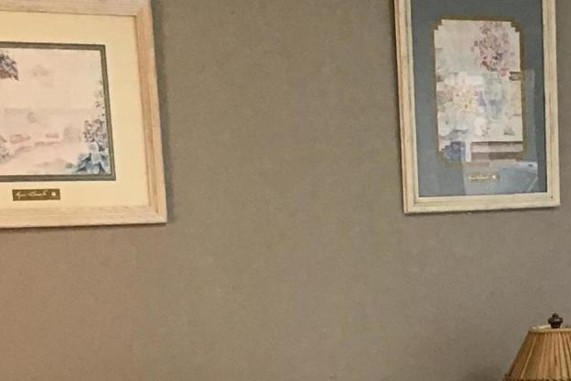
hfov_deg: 19.2
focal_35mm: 104
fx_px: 1649
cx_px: 556
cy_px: 554
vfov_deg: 12.6
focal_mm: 3.3
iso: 32
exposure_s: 1/30
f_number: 2.4
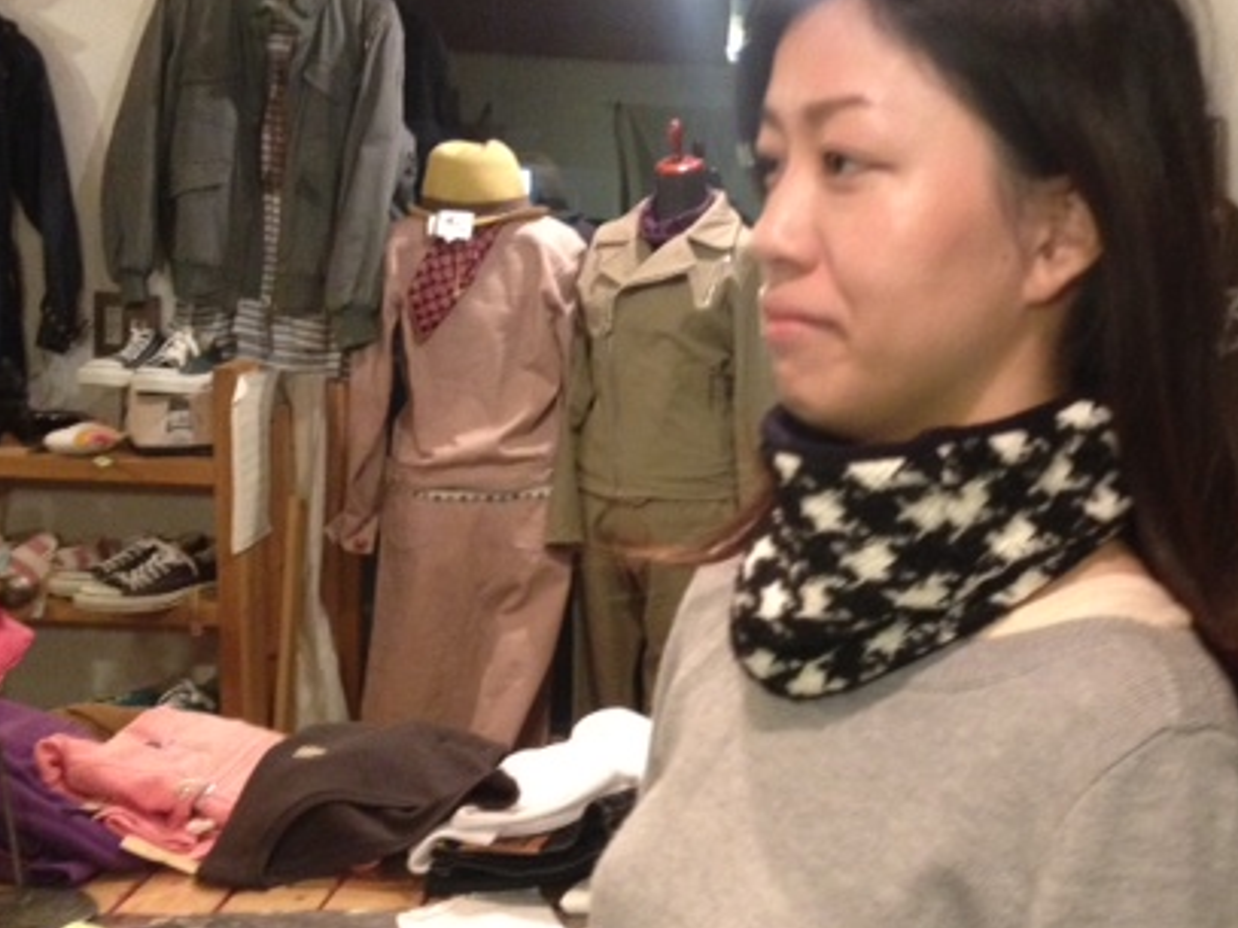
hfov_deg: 34.3
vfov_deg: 26.5
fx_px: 1966
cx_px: 919
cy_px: 523
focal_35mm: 55
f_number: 2.4
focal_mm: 4.28
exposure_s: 1/15
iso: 400
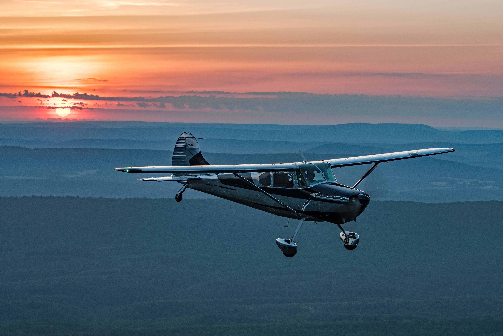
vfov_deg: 12.9
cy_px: 169
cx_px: 252
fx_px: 1481
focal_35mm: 106
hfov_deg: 19.3
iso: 400
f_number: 7.1
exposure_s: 1/200
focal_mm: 70
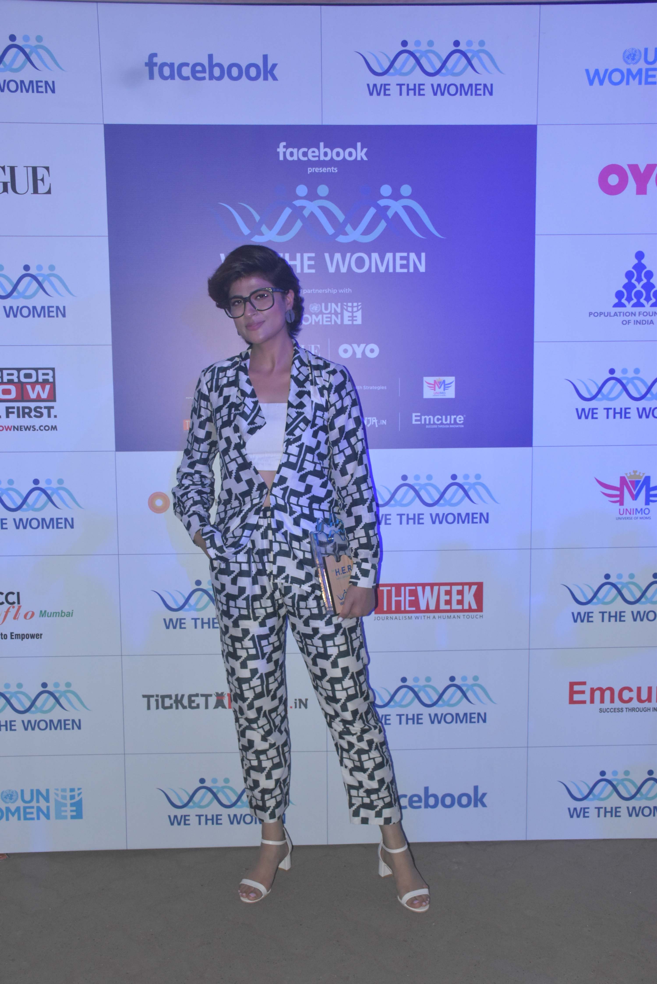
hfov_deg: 36.9
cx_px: 328
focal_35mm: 36
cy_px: 492
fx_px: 985
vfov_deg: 53.1
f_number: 6.3
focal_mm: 24
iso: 2500
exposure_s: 1/60
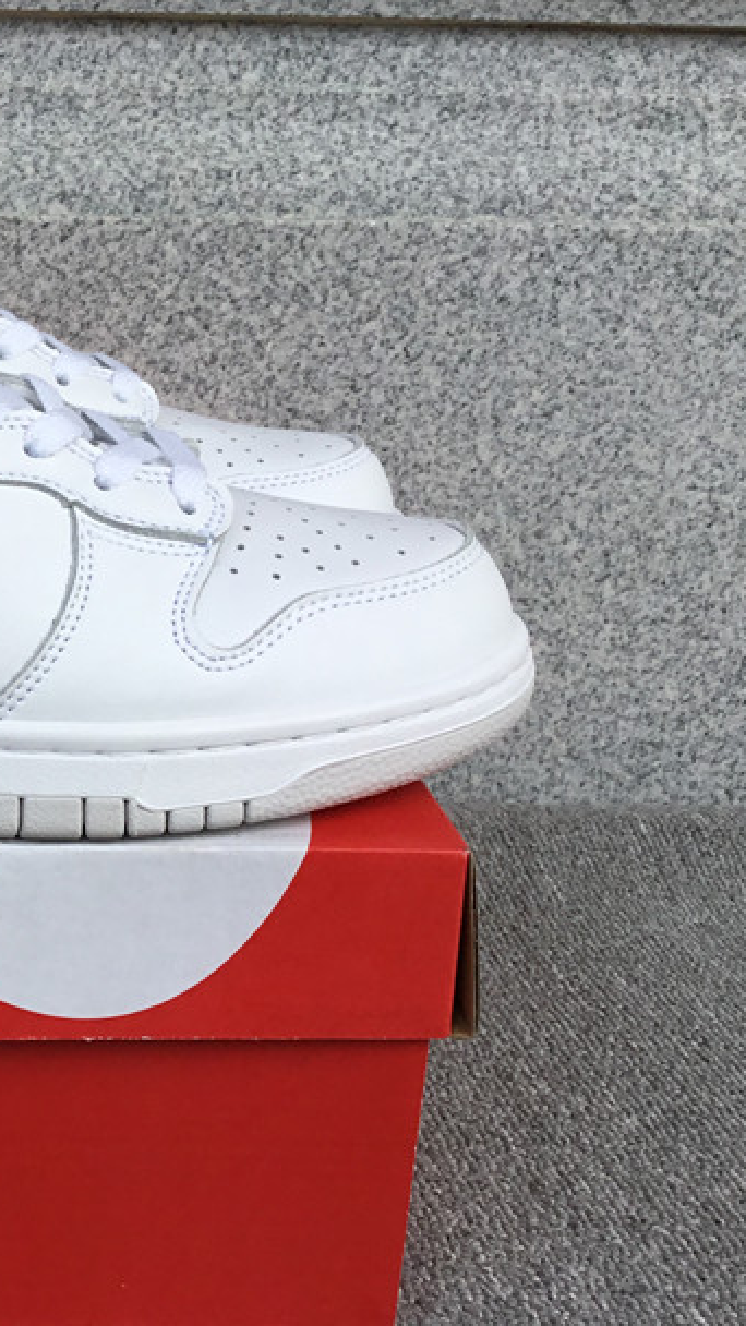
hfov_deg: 22.6
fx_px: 1758
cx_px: -81
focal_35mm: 50
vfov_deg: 41.3
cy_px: 666
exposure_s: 1/715
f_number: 2.4
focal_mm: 3.3
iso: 25
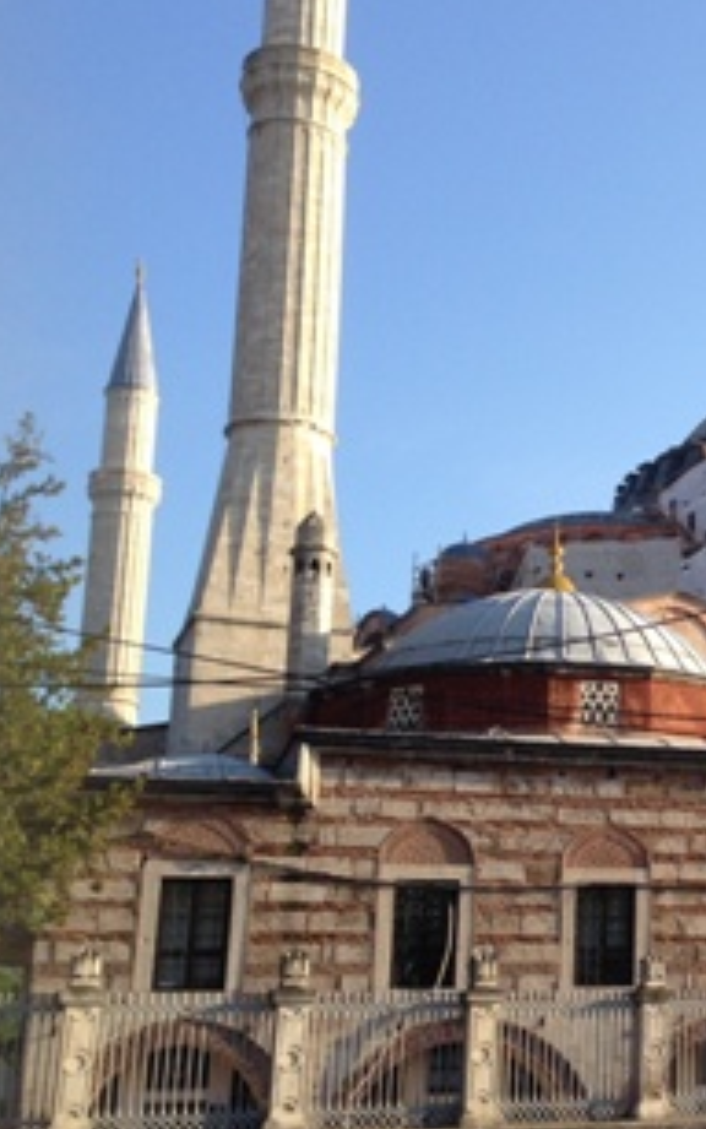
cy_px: 649
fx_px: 1754
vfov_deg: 35.6
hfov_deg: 21.3
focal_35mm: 57
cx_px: 835
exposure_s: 1/733
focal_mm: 4.12
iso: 50
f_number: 2.4
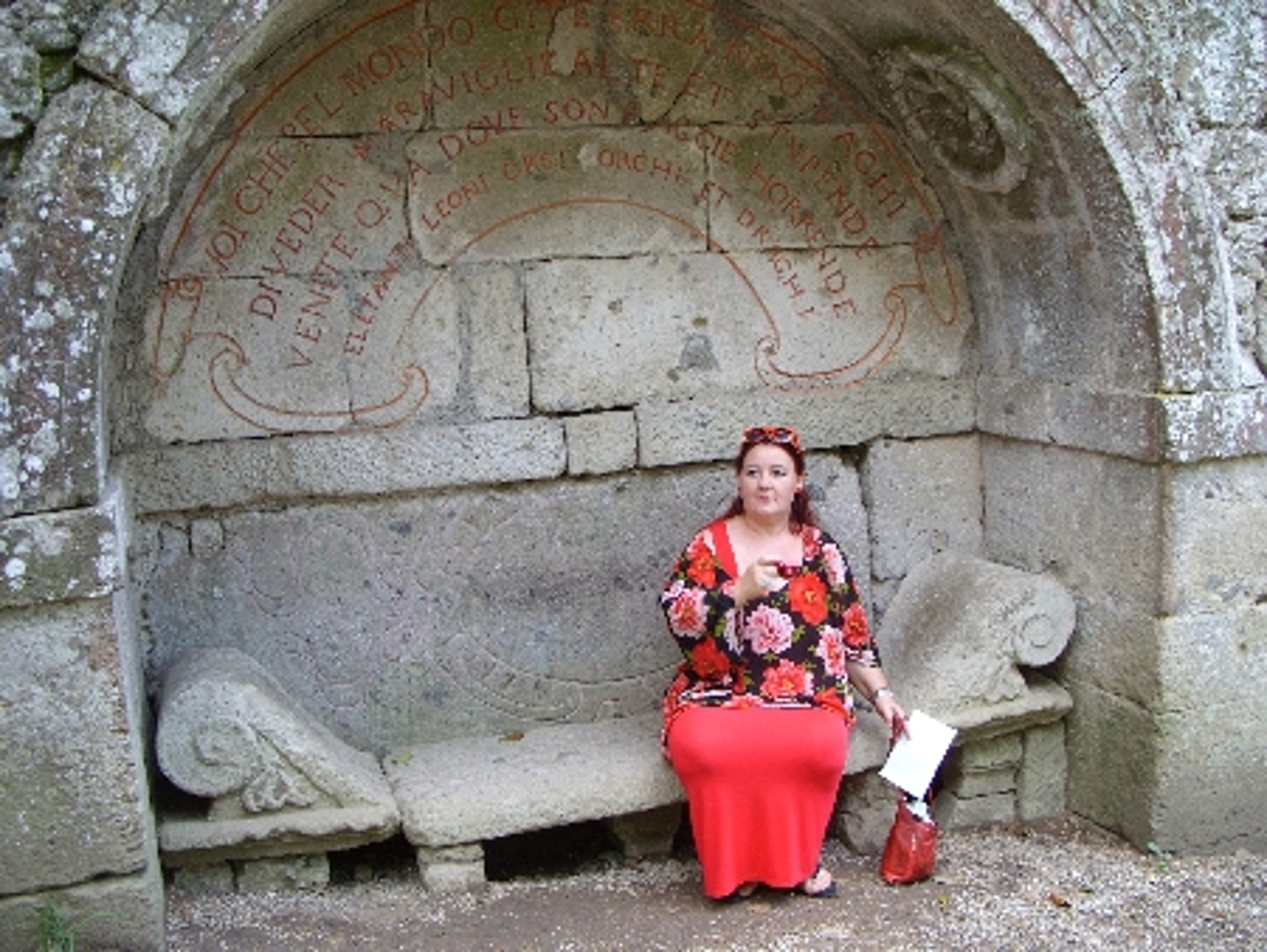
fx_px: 1392
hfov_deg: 49.0
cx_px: 634
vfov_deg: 37.8
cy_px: 476
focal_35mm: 38
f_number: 2.8
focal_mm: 7.8
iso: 50
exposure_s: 1/35
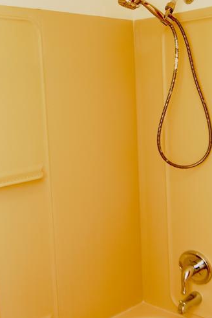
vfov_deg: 39.6
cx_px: 132
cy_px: 151
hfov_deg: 26.9
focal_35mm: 50
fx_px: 442
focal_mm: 16
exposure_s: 1/60
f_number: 5
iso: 800
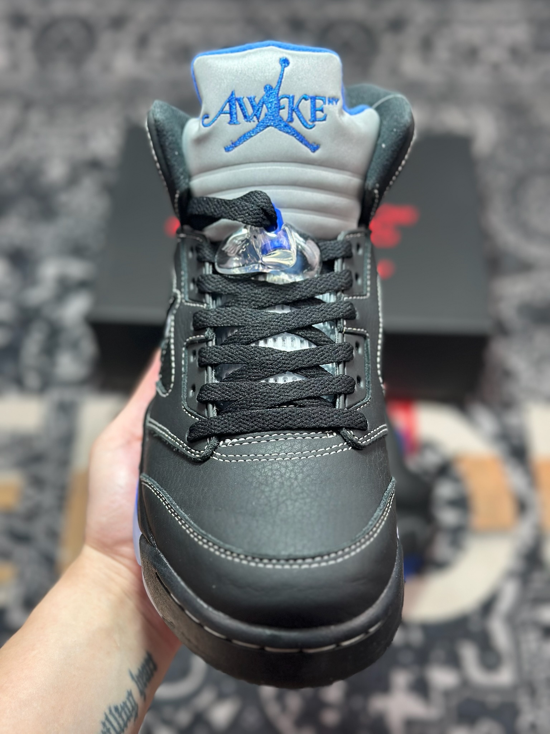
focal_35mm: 48
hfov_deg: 30.3
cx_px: 275
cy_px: 367
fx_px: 1017
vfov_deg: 39.7
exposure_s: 1/242
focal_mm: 6.86
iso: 80
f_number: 1.78
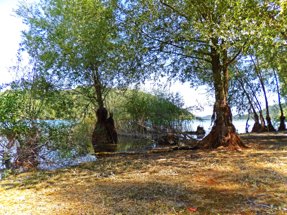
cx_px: 144
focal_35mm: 24
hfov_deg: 71.6
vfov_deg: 56.8
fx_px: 199
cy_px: 108
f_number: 2.5
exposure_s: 1/320
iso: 100
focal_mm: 4.3
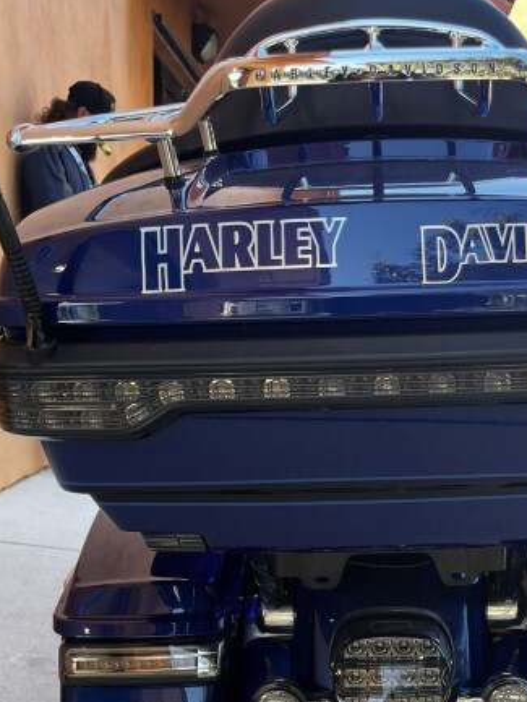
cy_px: 610
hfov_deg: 29.9
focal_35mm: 48
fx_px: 974
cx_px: 383
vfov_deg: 37.5
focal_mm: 5.1
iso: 32
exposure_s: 1/139
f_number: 1.6
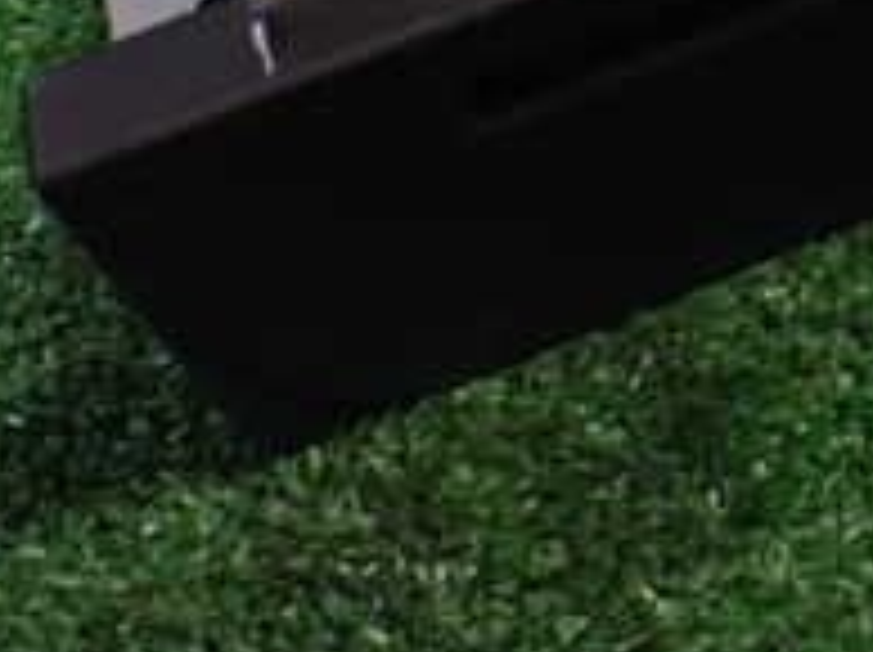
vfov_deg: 14.9
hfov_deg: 20.0
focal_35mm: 93
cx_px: 999
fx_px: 2343
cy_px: -279
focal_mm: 5.4
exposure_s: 1/125
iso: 640
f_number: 2.3
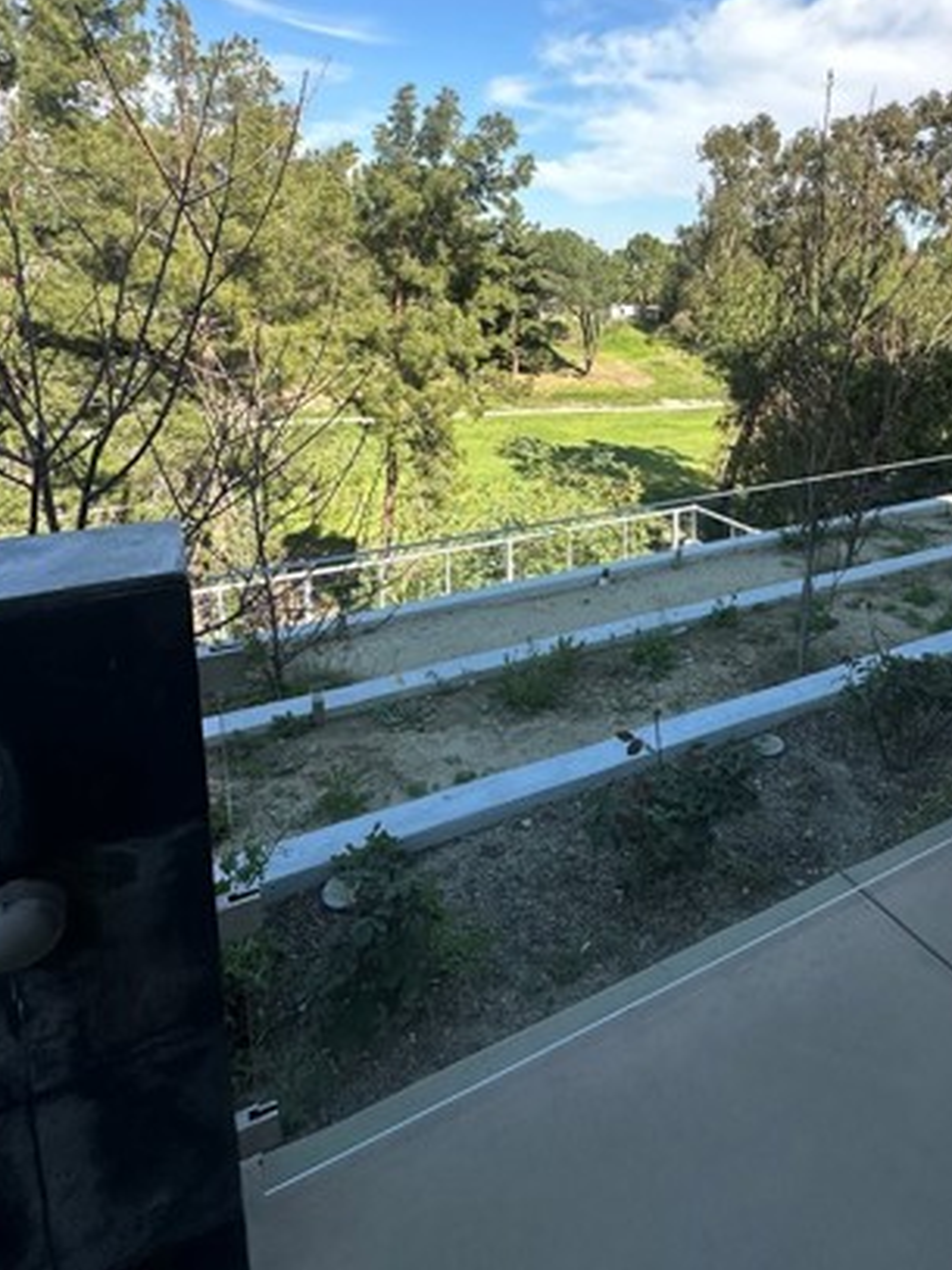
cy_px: 424
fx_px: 807
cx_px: 602
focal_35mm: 22
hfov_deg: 60.2
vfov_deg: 74.1
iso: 50
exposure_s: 1/1289
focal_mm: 2.22
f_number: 2.2
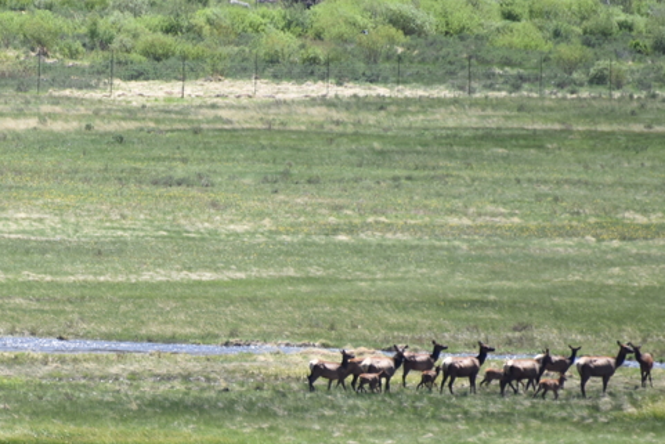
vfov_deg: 1.7
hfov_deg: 2.6
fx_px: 14744
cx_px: 28
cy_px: 306
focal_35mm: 798
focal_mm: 300
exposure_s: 1/640
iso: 280
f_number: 5.6
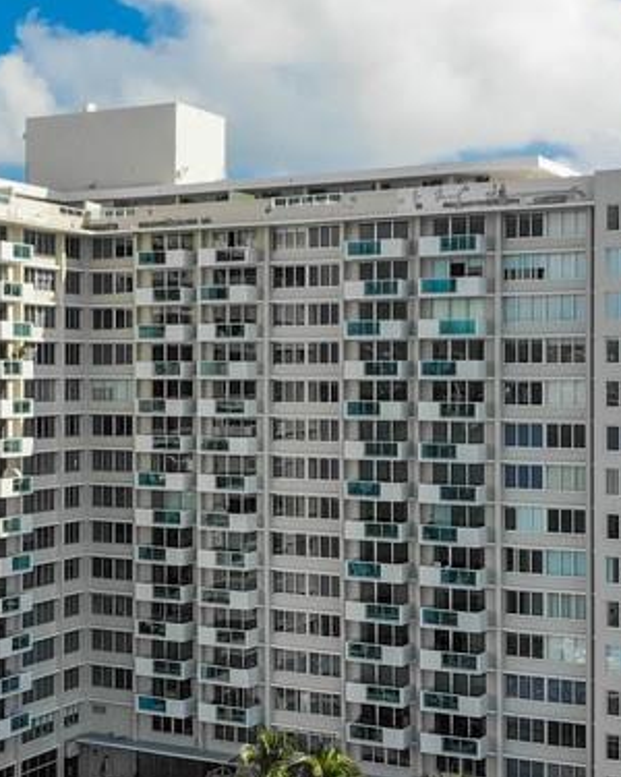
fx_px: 1470
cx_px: 89
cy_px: 393
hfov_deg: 23.4
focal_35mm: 64
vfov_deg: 29.6
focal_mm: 4.5
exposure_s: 1/1500
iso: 101
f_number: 2.8
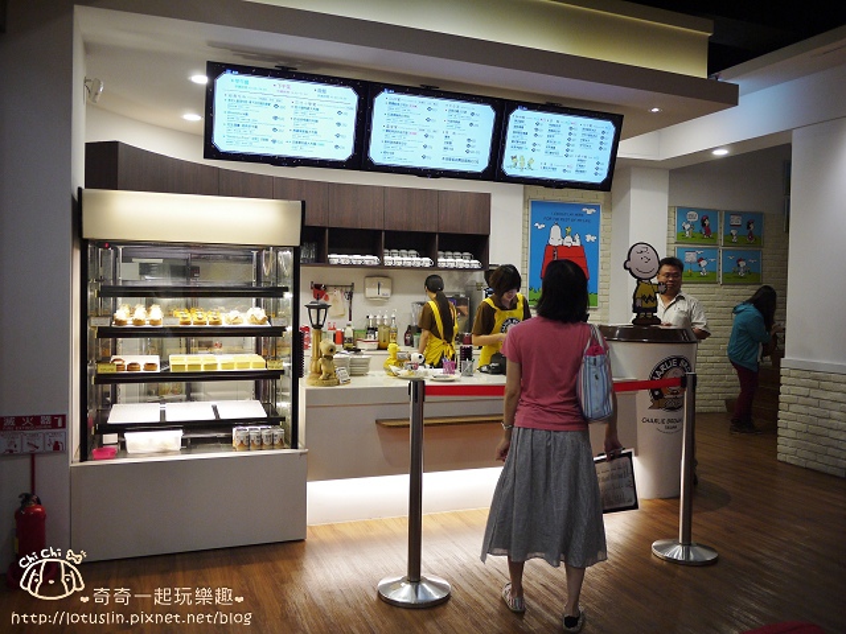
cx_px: 423
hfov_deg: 63.4
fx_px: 684
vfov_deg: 49.7
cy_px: 317
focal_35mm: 28
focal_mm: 14
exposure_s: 1/60
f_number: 2.5
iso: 200
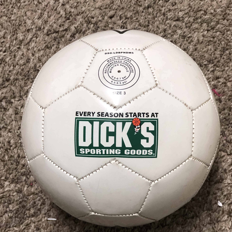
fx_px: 516
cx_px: 117
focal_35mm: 68
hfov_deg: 25.4
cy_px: 137
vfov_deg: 25.3
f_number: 2.8
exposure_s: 1/30
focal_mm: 6.6
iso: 80
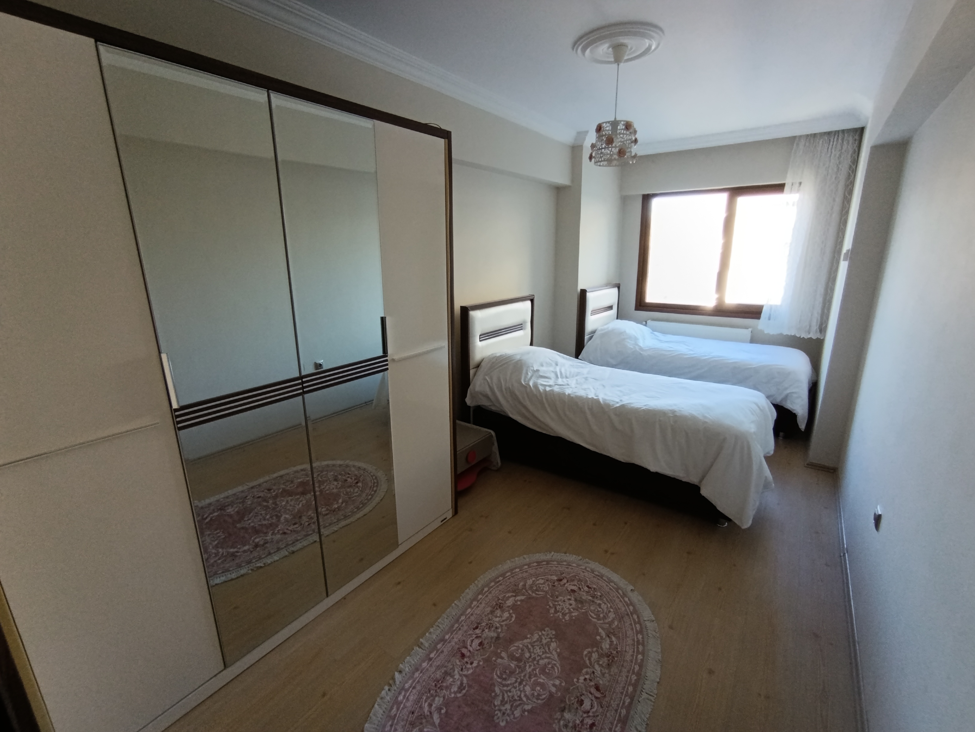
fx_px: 451
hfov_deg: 94.5
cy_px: 366
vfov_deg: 78.1
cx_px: 488
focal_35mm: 16
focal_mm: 1.65
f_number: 2.2
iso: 200
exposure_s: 1/50
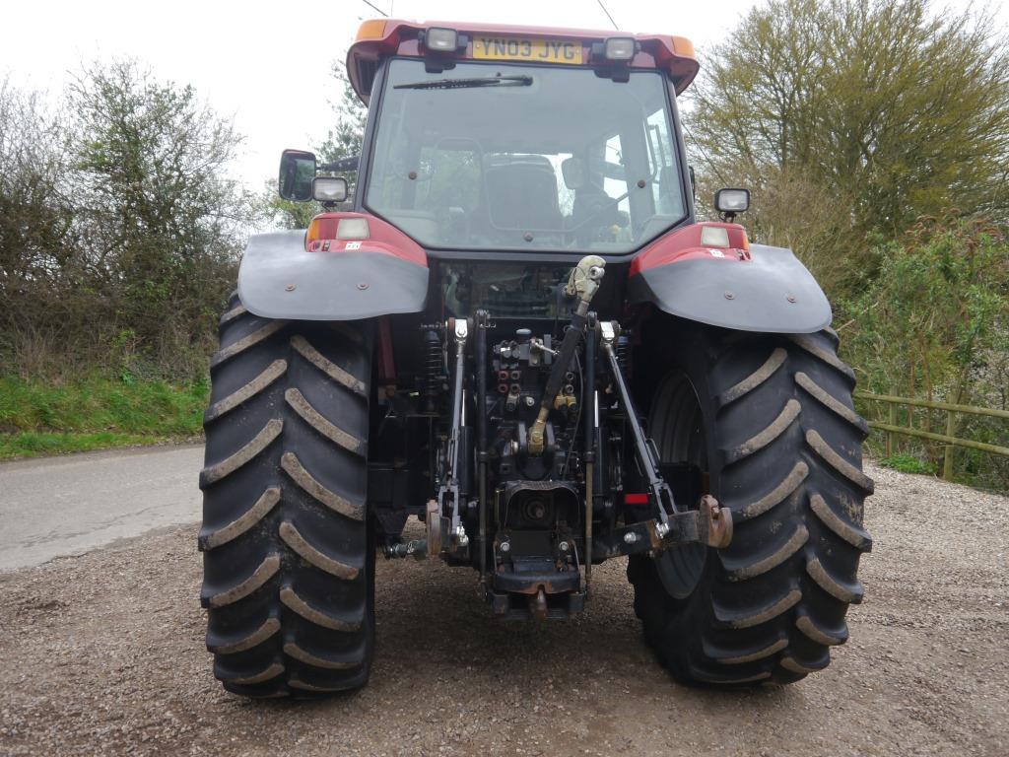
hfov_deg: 56.8
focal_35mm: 32
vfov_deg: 44.2
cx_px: 504
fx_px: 933
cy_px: 378
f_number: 3.8
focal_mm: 16
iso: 160
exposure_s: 1/80
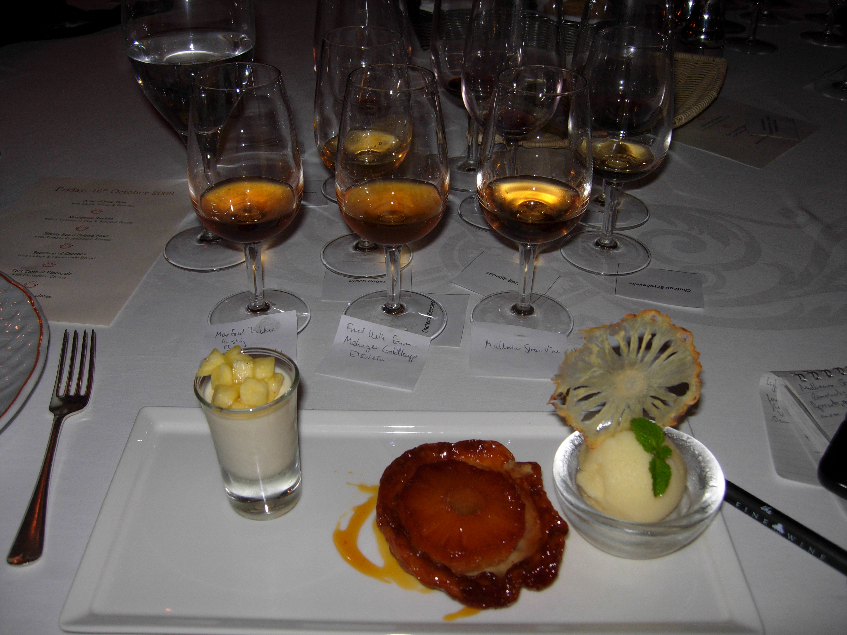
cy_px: 318
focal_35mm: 36
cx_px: 424
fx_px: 881
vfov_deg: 39.7
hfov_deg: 51.4
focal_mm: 7.5
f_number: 3.8
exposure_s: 1/45.2
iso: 50
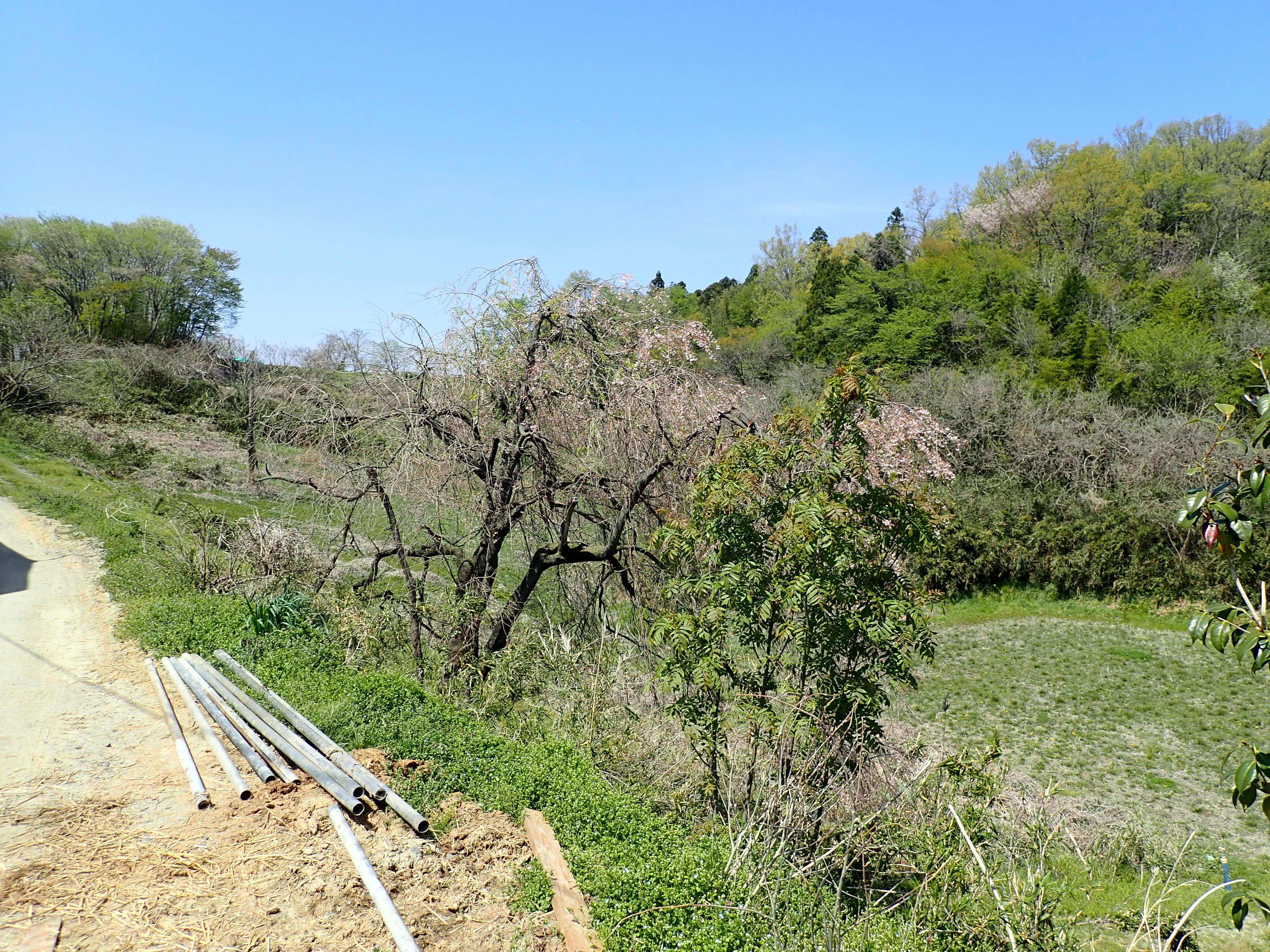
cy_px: 476
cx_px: 635
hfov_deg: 69.4
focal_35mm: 25
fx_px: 917
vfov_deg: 54.9
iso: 100
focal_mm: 4.5
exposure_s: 1/160
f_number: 8
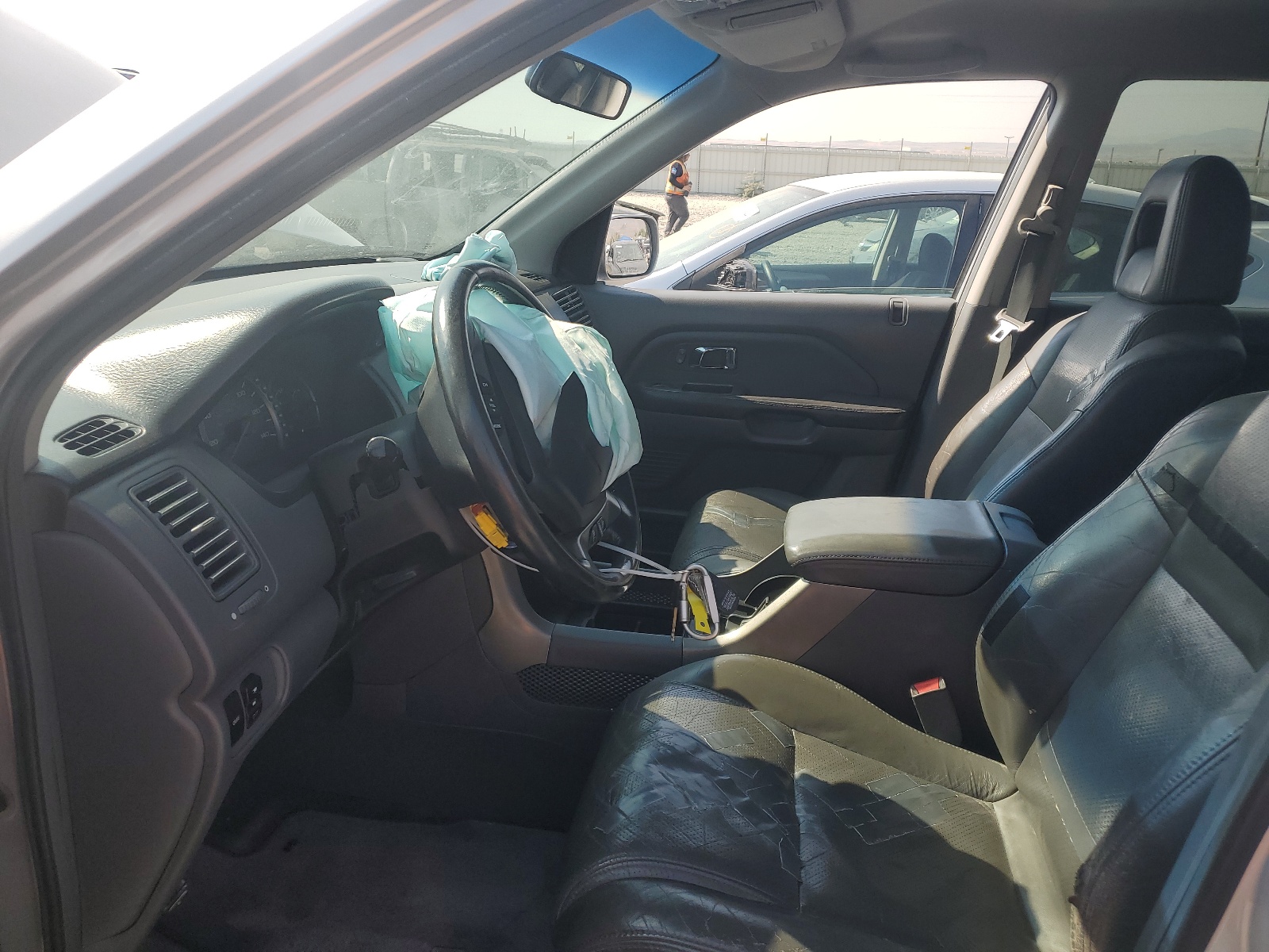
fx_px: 953
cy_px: 476
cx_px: 634
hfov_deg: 67.3
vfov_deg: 53.1
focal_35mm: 26
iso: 50
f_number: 1.5
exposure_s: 1/1667
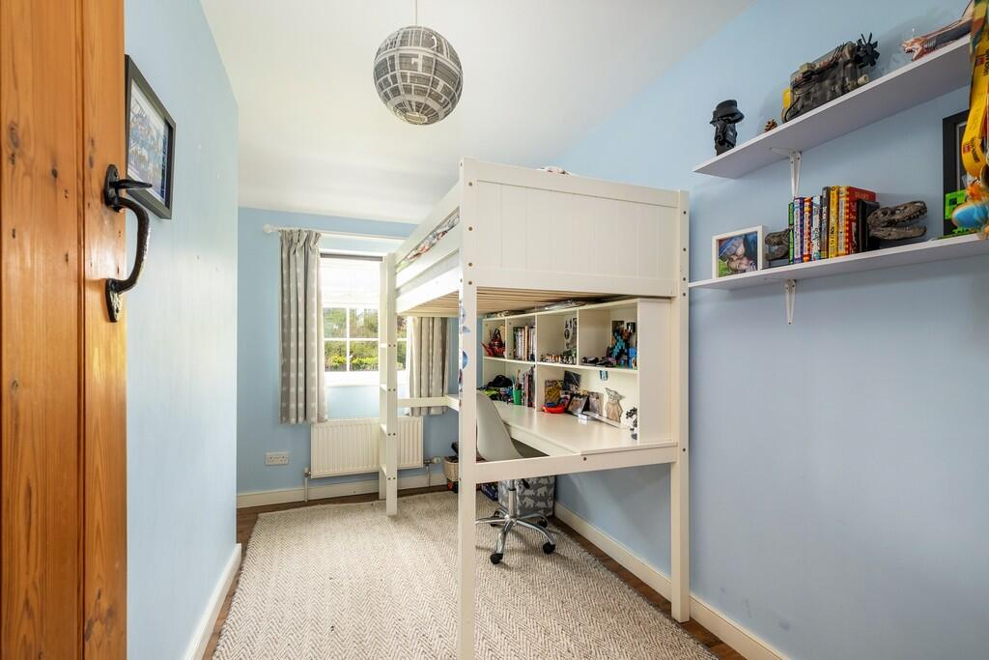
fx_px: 412
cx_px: 494
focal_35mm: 15
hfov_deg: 100.4
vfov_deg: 77.3
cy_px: 330
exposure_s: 1/10
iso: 200
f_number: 7.1
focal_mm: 10
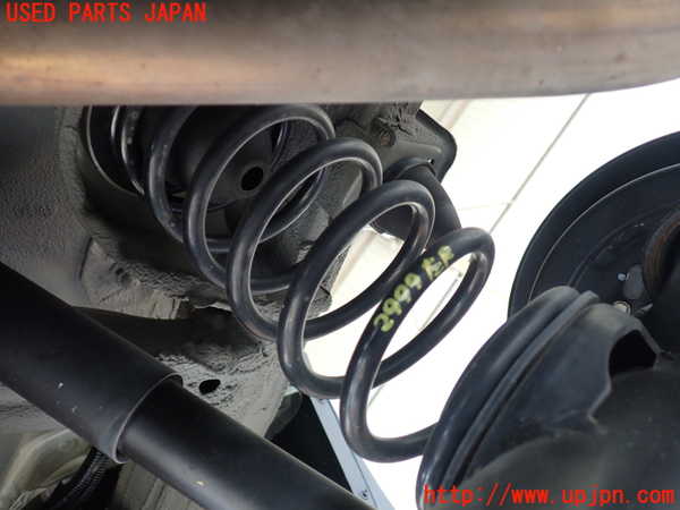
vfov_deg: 46.8
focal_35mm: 30
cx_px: 340
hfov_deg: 60.0
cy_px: 255
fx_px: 589
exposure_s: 1/40
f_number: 2.3
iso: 200
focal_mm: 5.4
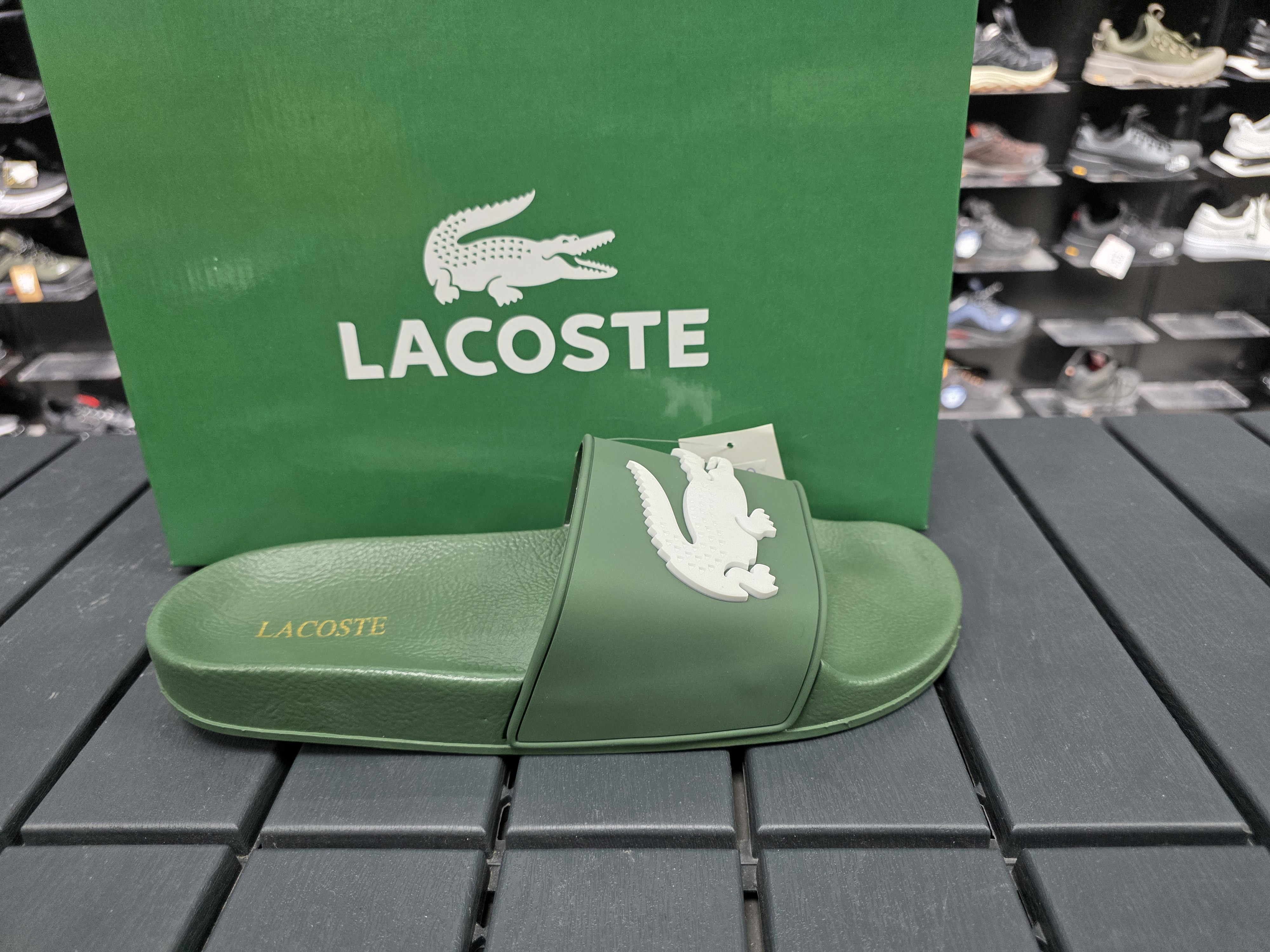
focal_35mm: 23
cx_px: 635
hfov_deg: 73.9
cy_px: 476
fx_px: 844
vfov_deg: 58.9
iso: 250
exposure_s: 1/100
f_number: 1.7
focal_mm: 6.3
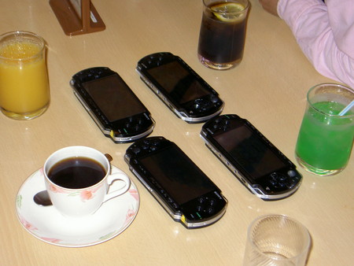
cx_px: 177
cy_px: 133
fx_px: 767
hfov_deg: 26.0
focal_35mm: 75
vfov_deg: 19.7
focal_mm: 12.4
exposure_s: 1/80
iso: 200
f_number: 4.2
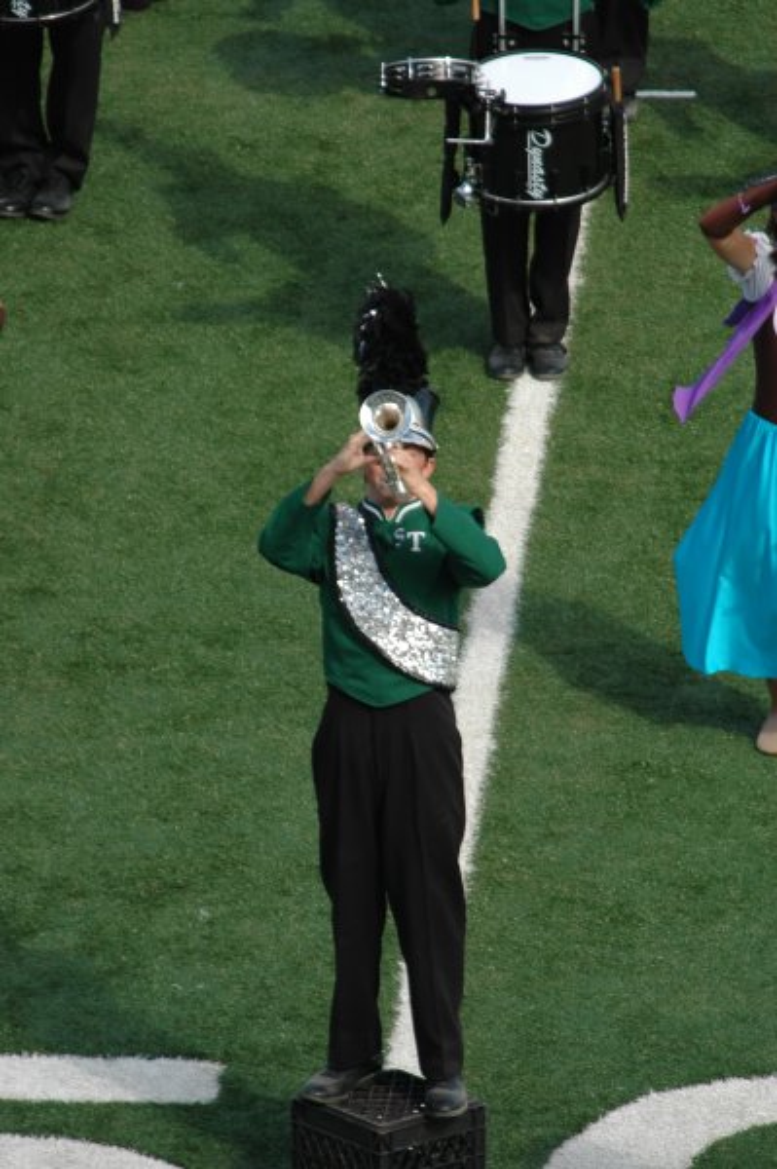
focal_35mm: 600
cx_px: 388
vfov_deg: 3.4
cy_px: 584
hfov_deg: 2.3
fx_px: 19457
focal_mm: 400
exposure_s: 1/500
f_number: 5.6
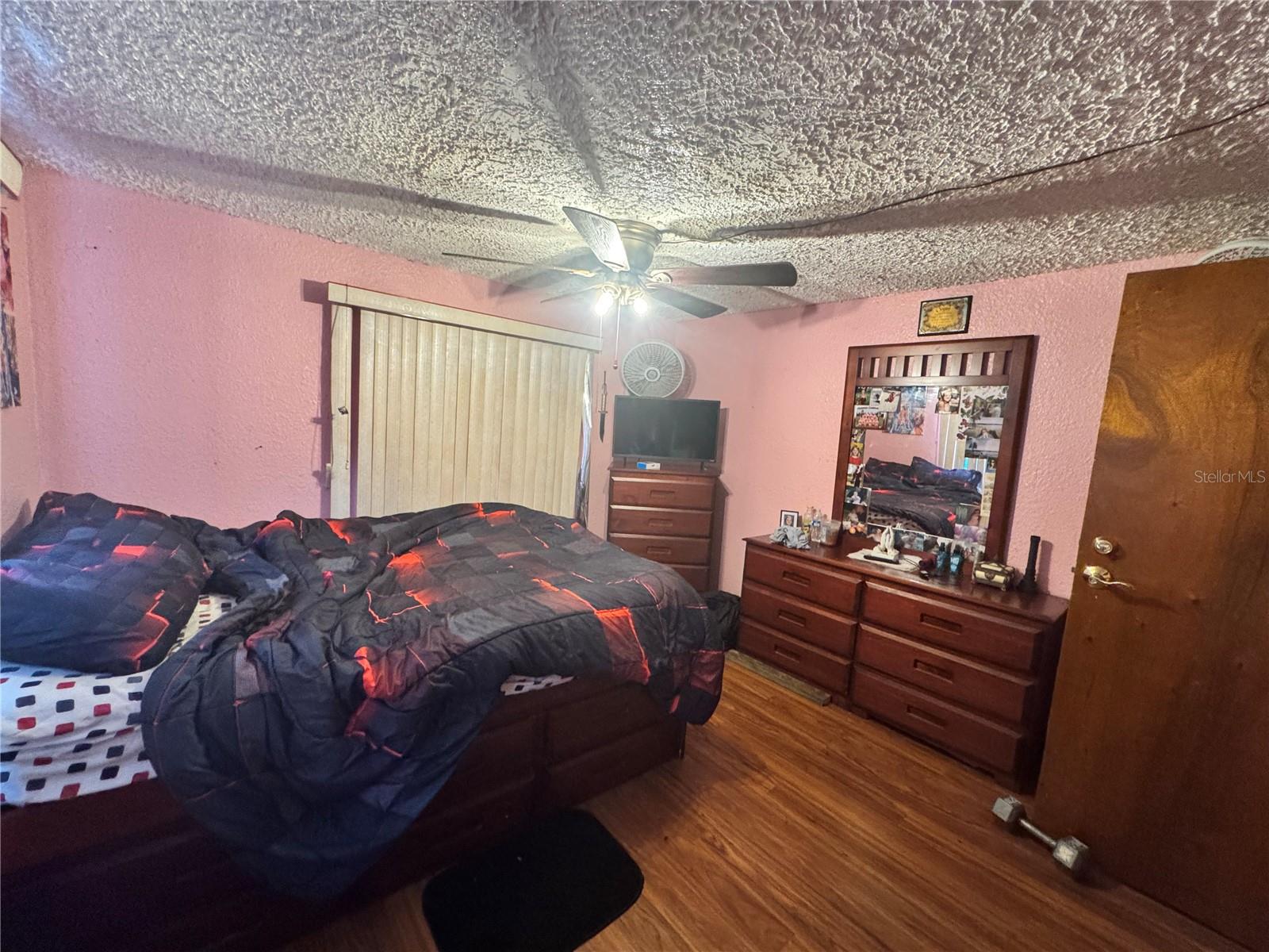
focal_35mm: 14
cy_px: 476
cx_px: 634
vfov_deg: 85.7
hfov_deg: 102.1
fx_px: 513
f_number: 2.2
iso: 800
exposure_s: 1/60
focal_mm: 2.22
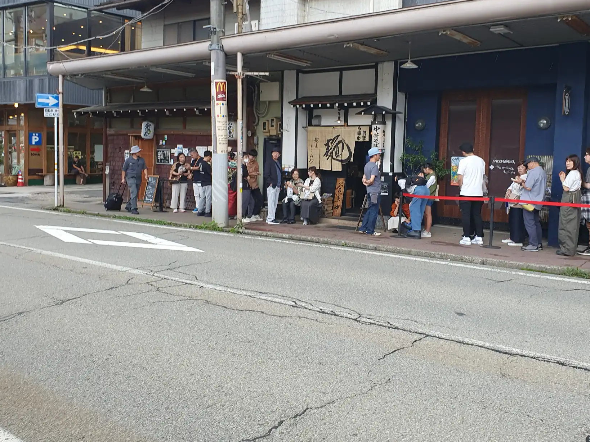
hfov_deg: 56.7
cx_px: 325
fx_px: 545
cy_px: 196
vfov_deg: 44.1
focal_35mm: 32
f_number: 2.4
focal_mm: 4.32
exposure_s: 1/219
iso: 50
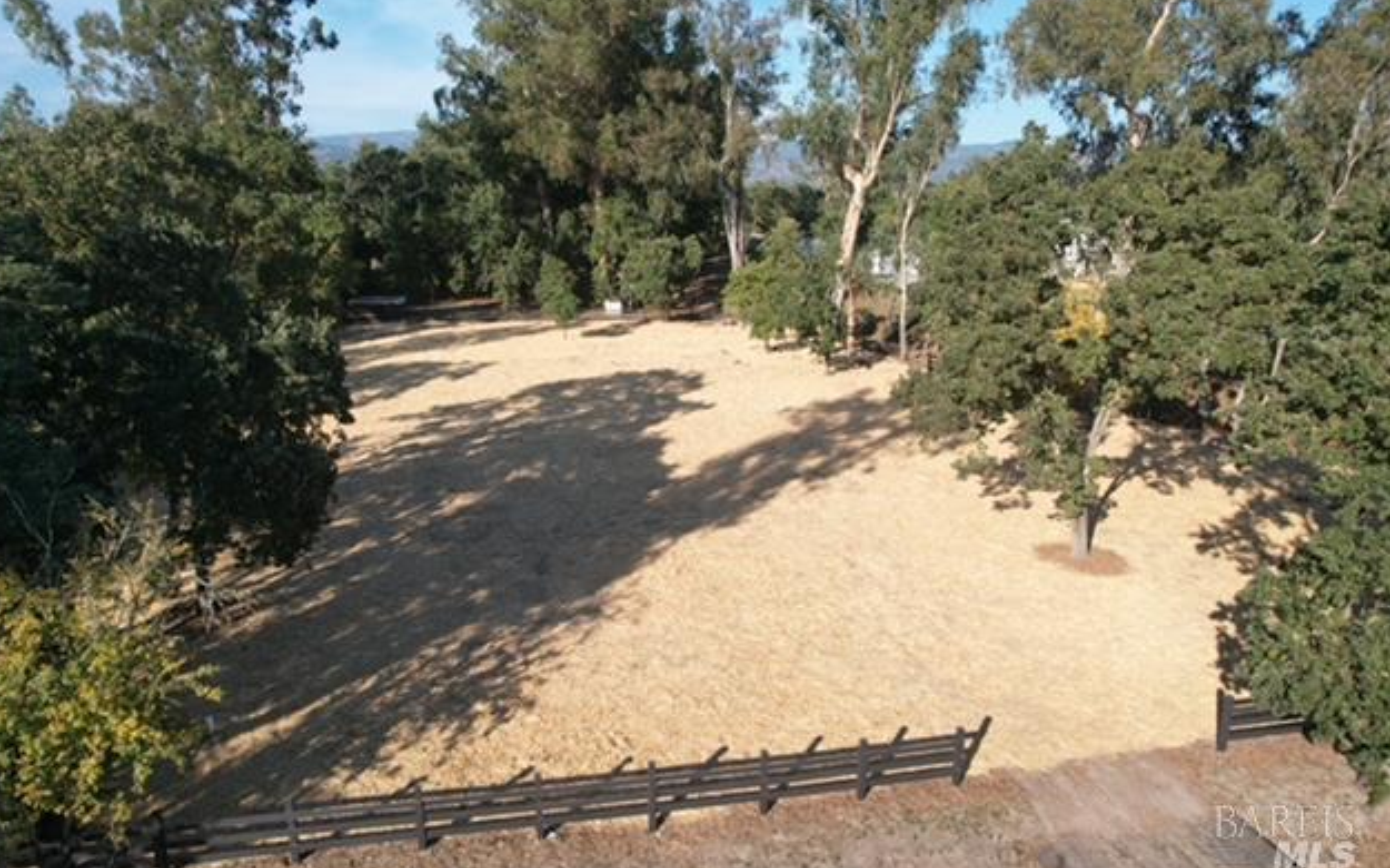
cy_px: 425
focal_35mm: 23
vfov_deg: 52.9
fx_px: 871
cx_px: 683
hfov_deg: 77.2
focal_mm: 8.38
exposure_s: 1/1250
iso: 100
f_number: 2.8
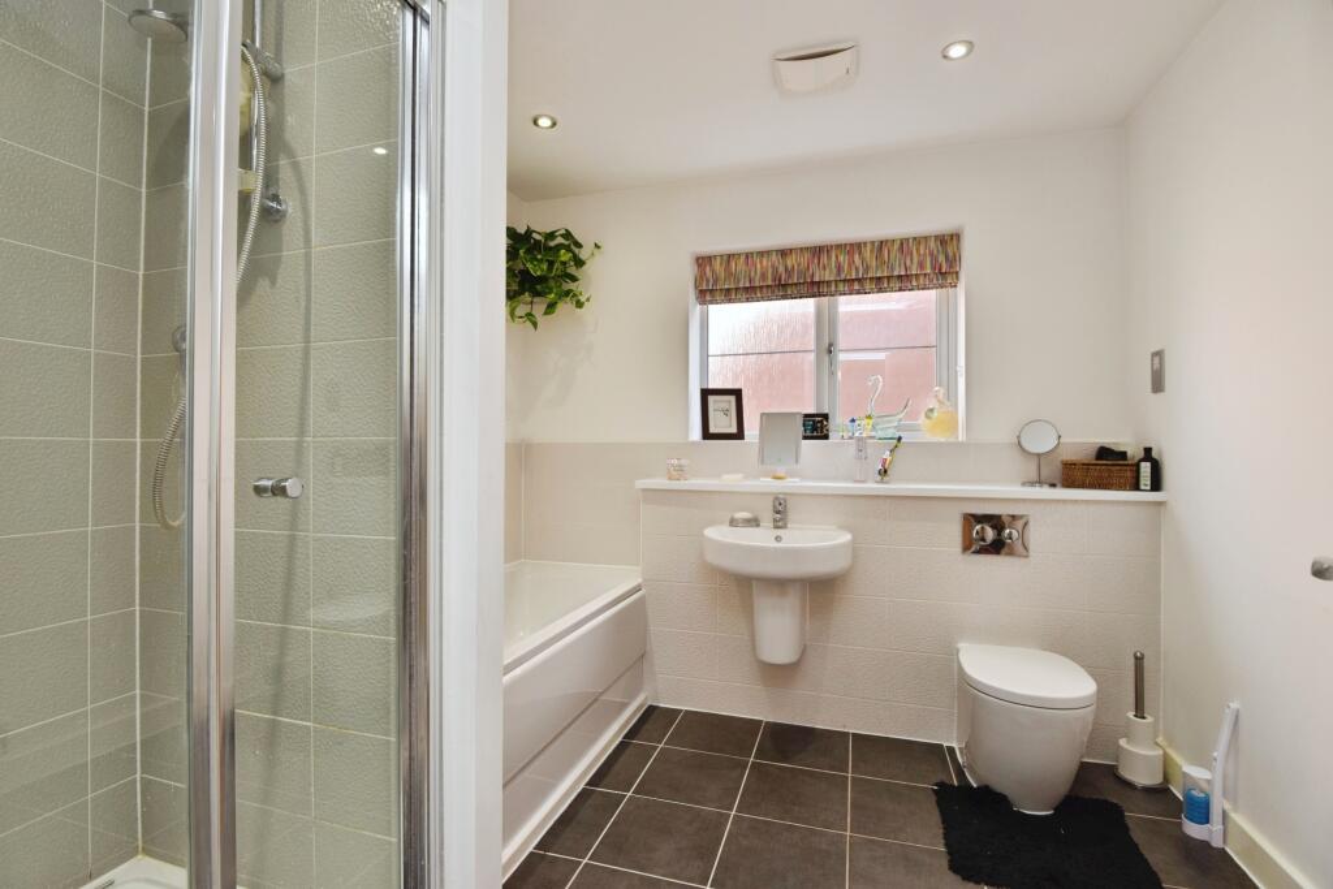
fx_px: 592
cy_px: 444
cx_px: 666
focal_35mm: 16
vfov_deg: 73.8
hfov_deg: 96.7
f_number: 7.1
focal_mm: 16
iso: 400
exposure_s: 1/25
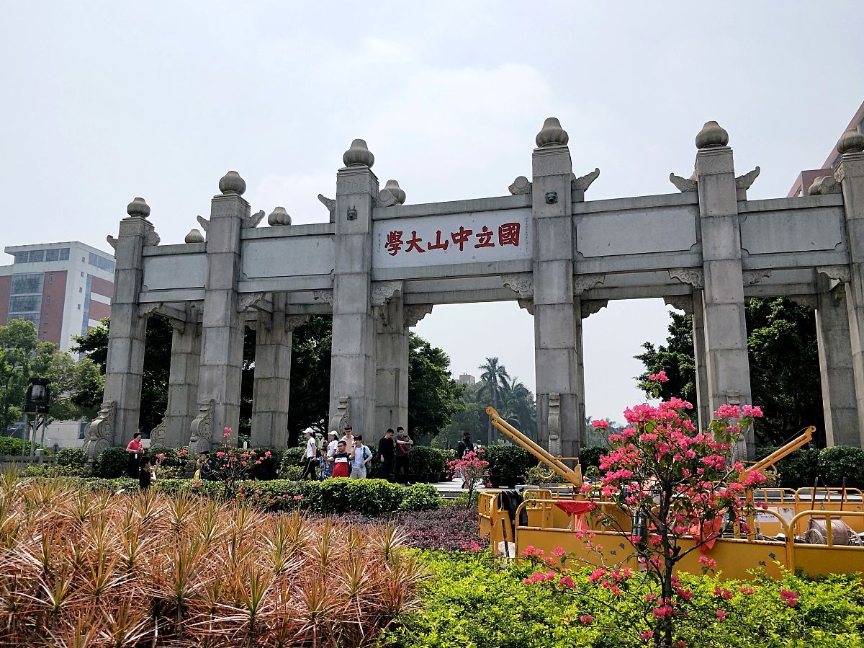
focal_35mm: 25
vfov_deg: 54.8
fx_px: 624
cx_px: 432
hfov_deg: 69.4
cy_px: 324
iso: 71
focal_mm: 4.27
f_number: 1.7
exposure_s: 1/3556
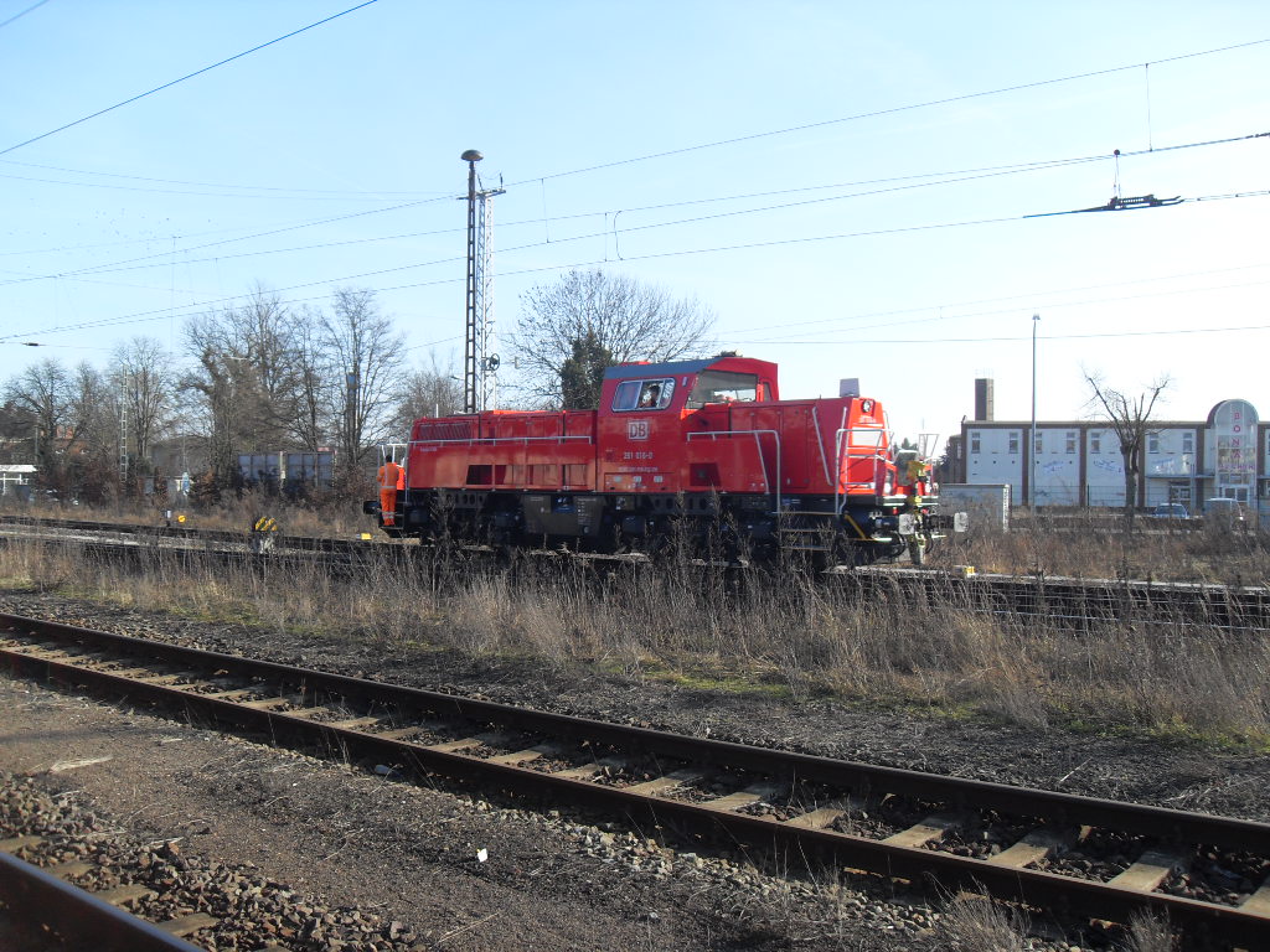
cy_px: 476
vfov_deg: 41.8
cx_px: 635
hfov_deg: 54.0
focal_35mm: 34
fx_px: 1247
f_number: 7
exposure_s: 1/90
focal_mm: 6.3
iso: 80
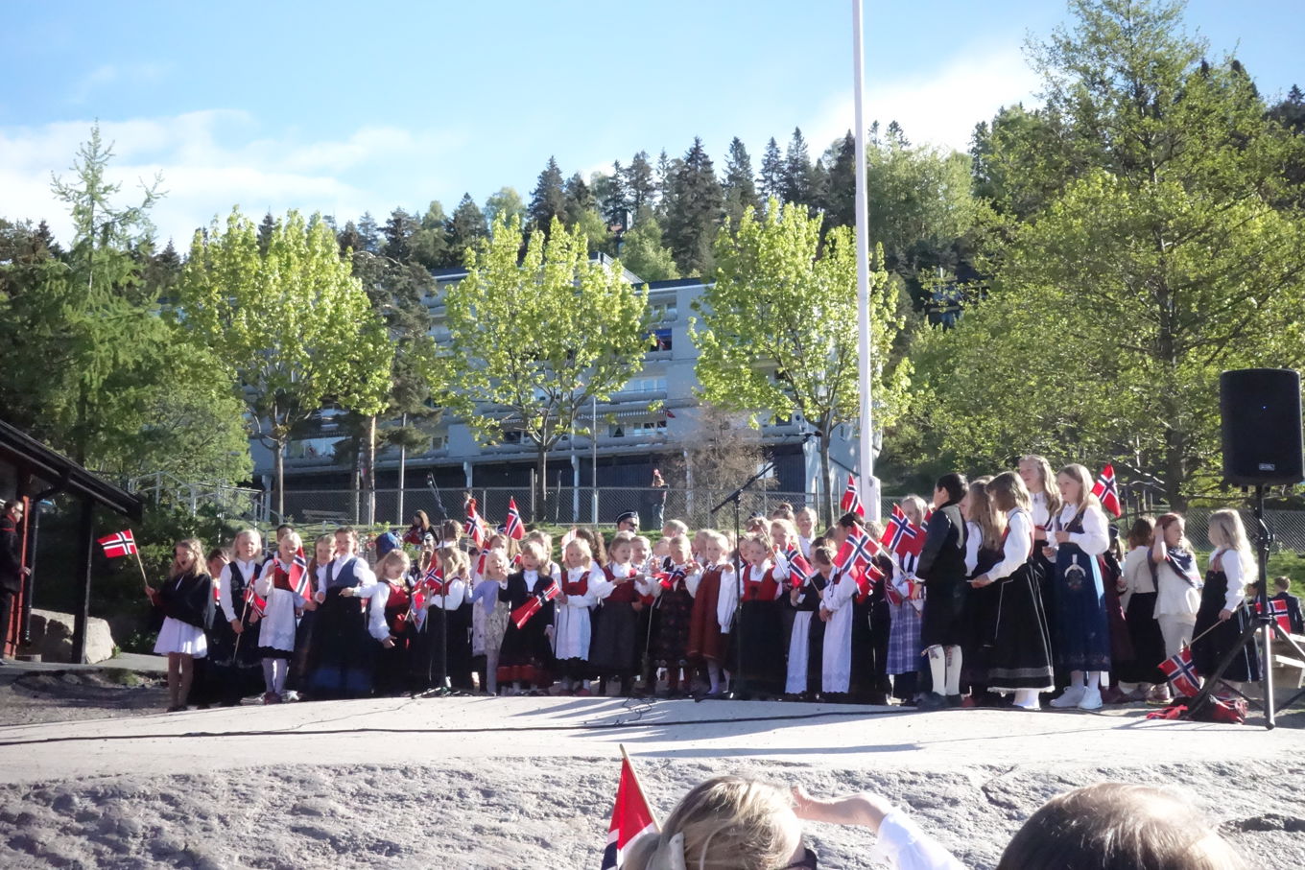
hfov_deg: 41.1
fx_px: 1740
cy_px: 435
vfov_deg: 28.1
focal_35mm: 48
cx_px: 652
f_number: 11
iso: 6400
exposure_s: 1/2000
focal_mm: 17.8
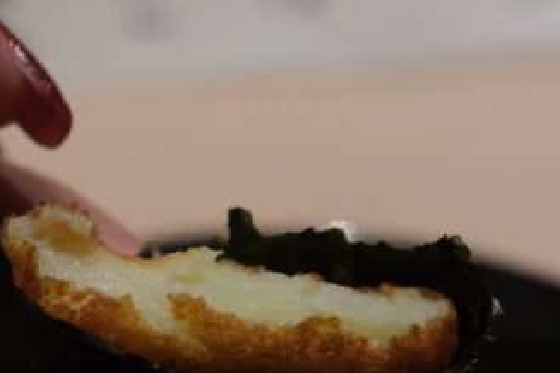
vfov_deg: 13.7
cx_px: 135
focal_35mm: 97
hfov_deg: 20.8
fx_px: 1509
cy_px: 439
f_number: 3.2
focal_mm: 20.8
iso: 2000
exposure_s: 1/125
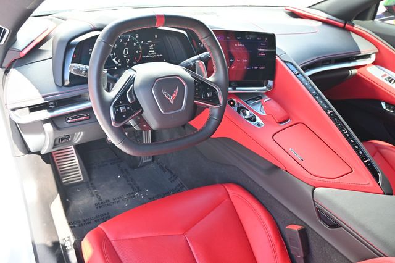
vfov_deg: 43.6
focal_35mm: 30
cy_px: 132
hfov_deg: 62.0
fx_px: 329
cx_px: 198
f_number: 3.8
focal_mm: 20
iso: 560
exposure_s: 1/125
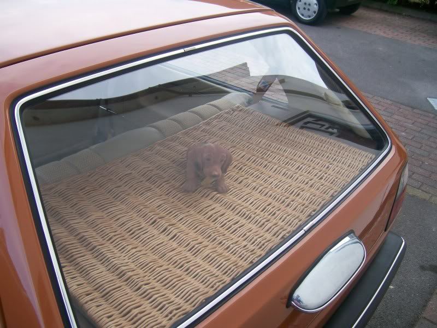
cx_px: 218
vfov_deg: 40.7
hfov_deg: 52.6
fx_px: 442
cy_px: 164
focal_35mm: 35
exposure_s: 1/149
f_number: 2.8
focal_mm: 5.8
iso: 80
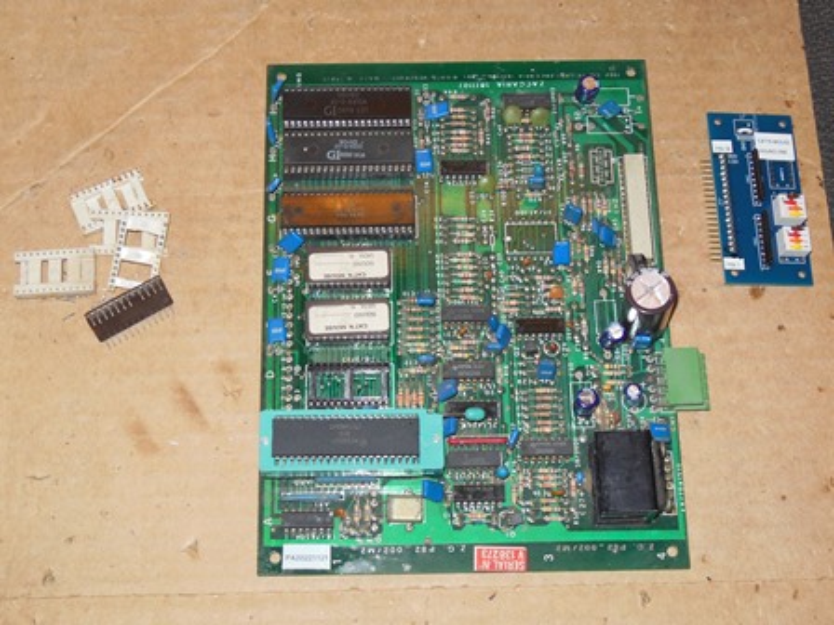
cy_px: 312
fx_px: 1205
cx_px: 417
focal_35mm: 50
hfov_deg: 38.2
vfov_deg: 29.1
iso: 200
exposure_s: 1/60
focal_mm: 8.9
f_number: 4
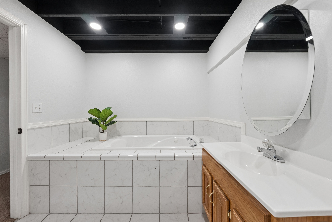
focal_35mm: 13
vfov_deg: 85.5
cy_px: 111
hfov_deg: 108.3
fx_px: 120
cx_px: 166
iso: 640
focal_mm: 13
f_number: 8
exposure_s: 1/50
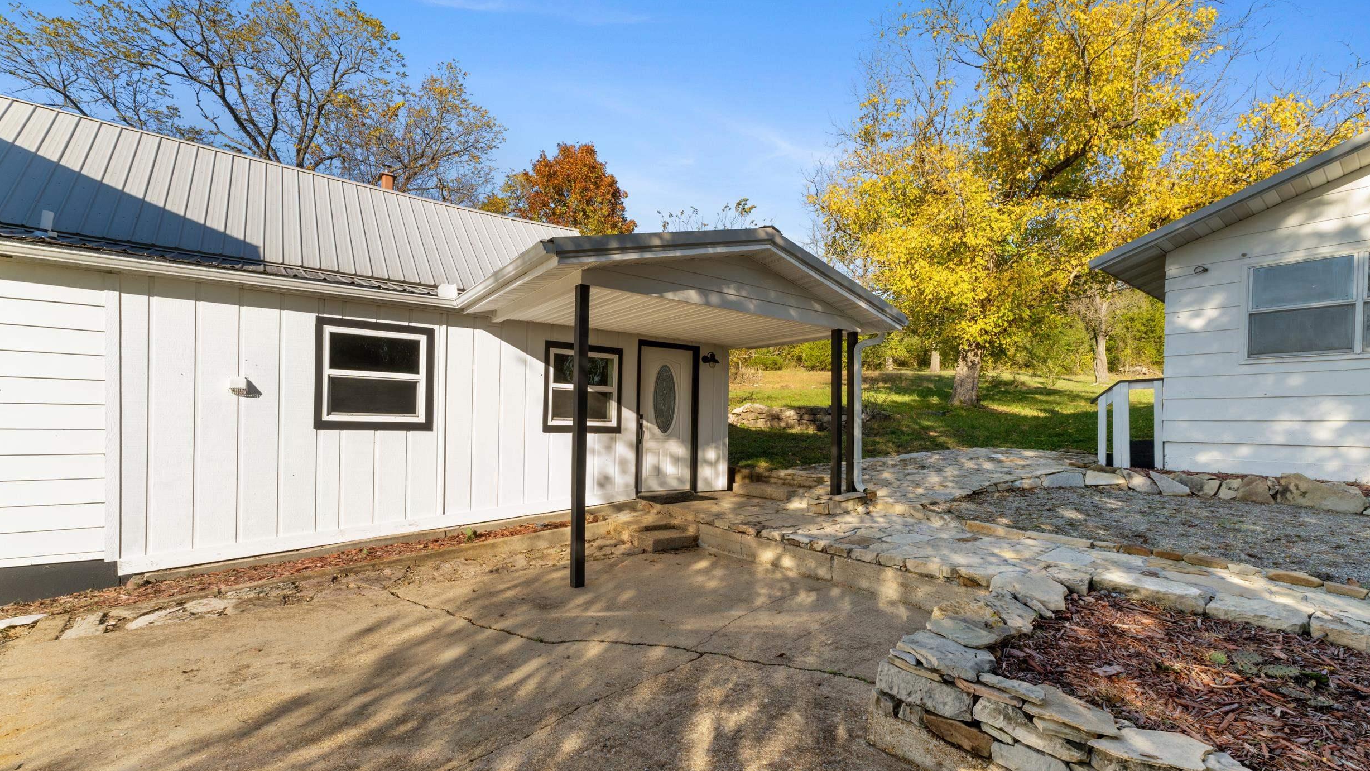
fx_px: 581
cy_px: 419
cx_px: 696
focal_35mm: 16
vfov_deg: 67.0
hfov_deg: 99.4
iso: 200
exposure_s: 1/80
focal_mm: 10
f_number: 9
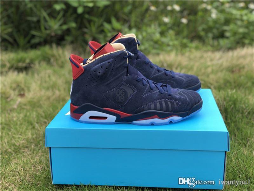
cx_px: 127
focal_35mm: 52
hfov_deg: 36.8
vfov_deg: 28.0
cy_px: 96
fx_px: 382
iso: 16
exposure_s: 1/414
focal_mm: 6
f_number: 2.4
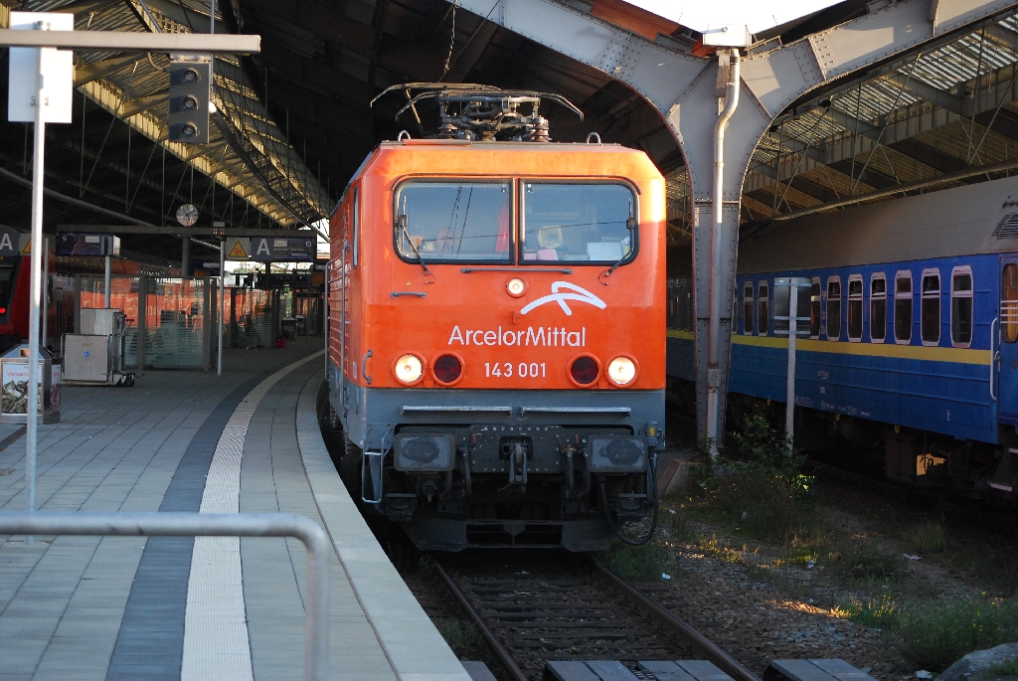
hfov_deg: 21.9
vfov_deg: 14.7
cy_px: 340
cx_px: 509
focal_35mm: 93
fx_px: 2632
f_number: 4.2
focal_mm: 62
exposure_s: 1/500
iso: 720
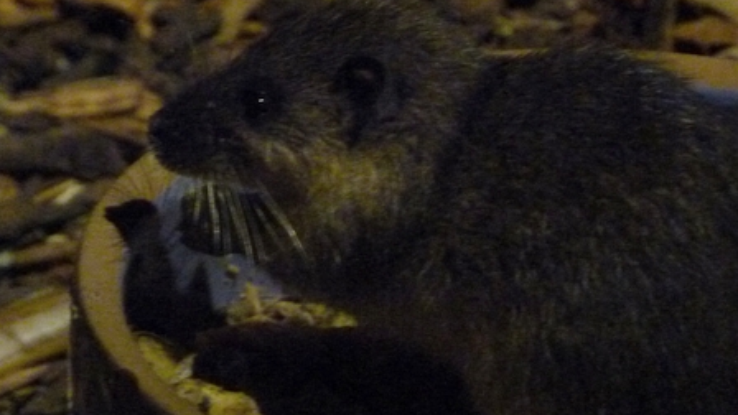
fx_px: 8943
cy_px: 165
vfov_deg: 2.7
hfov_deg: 4.7
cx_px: 389
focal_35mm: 457
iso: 1600
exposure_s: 1/20
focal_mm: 65
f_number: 4.1
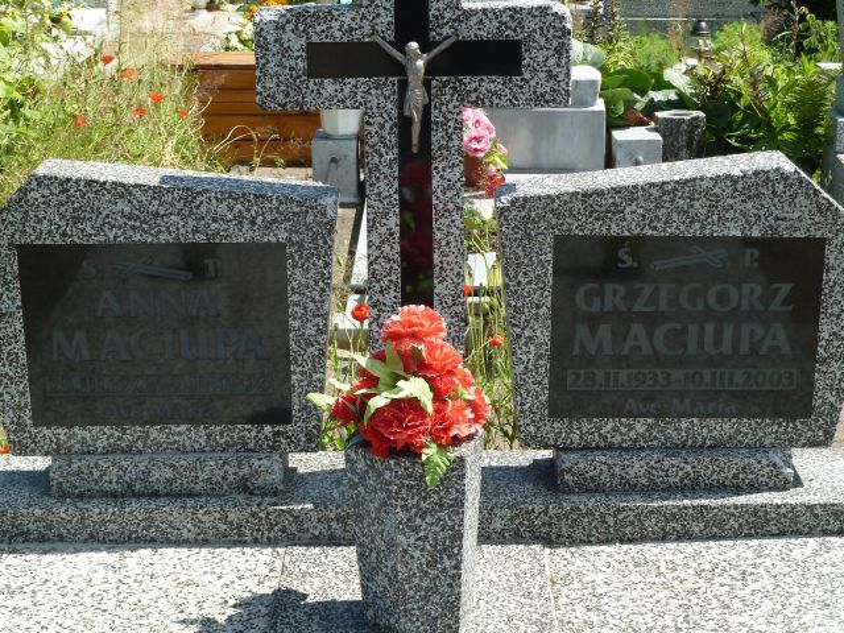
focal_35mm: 67
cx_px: 422
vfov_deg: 21.9
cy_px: 316
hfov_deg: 29.0
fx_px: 1634
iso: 80
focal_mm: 11
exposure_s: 1/320
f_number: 4.1
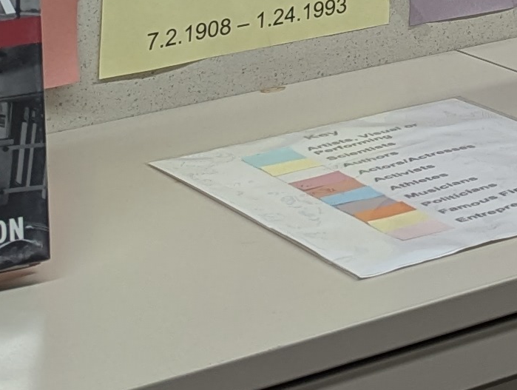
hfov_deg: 12.6
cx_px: 973
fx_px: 2095
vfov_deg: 9.1
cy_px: -673
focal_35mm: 140
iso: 45
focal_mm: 6.81
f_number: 1.85
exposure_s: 1/65.8
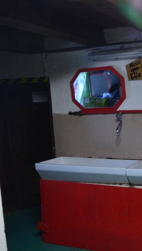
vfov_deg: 47.3
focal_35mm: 43
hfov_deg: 24.0
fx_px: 288
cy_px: 126
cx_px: 189
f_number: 5.6
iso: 800
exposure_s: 1/10
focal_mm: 18
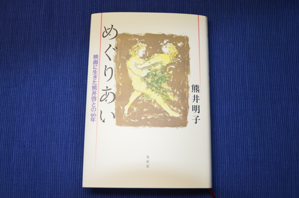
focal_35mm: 44
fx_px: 361
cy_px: 99
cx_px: 150
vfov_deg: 30.7
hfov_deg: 45.0
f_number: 3.8
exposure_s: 1/125
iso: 280
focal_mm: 29
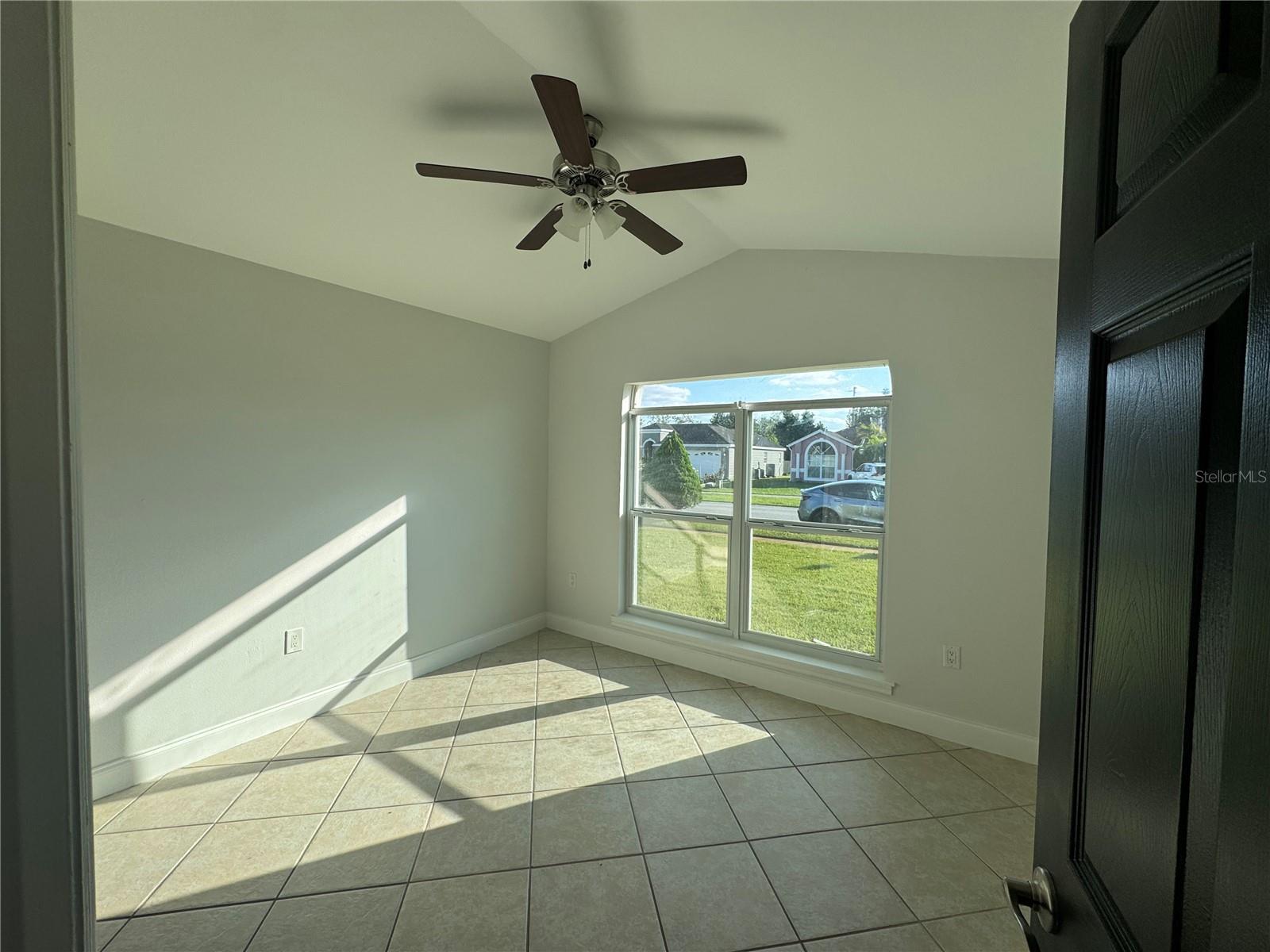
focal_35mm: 14
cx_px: 635
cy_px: 476
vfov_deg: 85.7
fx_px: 514
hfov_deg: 102.1
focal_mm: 2.22
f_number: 2.2
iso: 40
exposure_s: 1/879
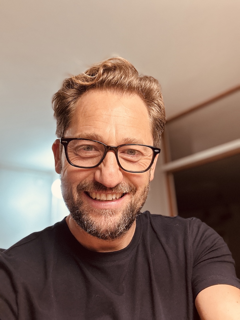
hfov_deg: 46.8
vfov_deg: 60.0
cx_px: 120
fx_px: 277
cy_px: 160
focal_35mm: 30
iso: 200
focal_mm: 2.69
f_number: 1.9
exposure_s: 1/50
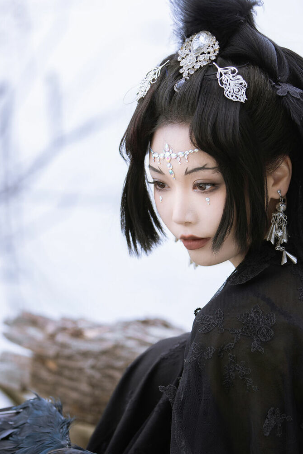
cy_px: 279
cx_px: 147
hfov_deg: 8.6
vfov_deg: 12.8
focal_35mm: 160
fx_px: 2021
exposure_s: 1/320
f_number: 2.8
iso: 125
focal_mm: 102
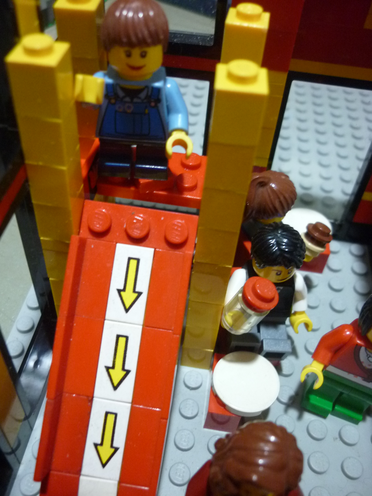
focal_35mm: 33
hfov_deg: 42.9
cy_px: 248
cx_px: 186
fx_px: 473
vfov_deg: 55.4
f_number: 2.8
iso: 400
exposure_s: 1/8
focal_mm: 5.5
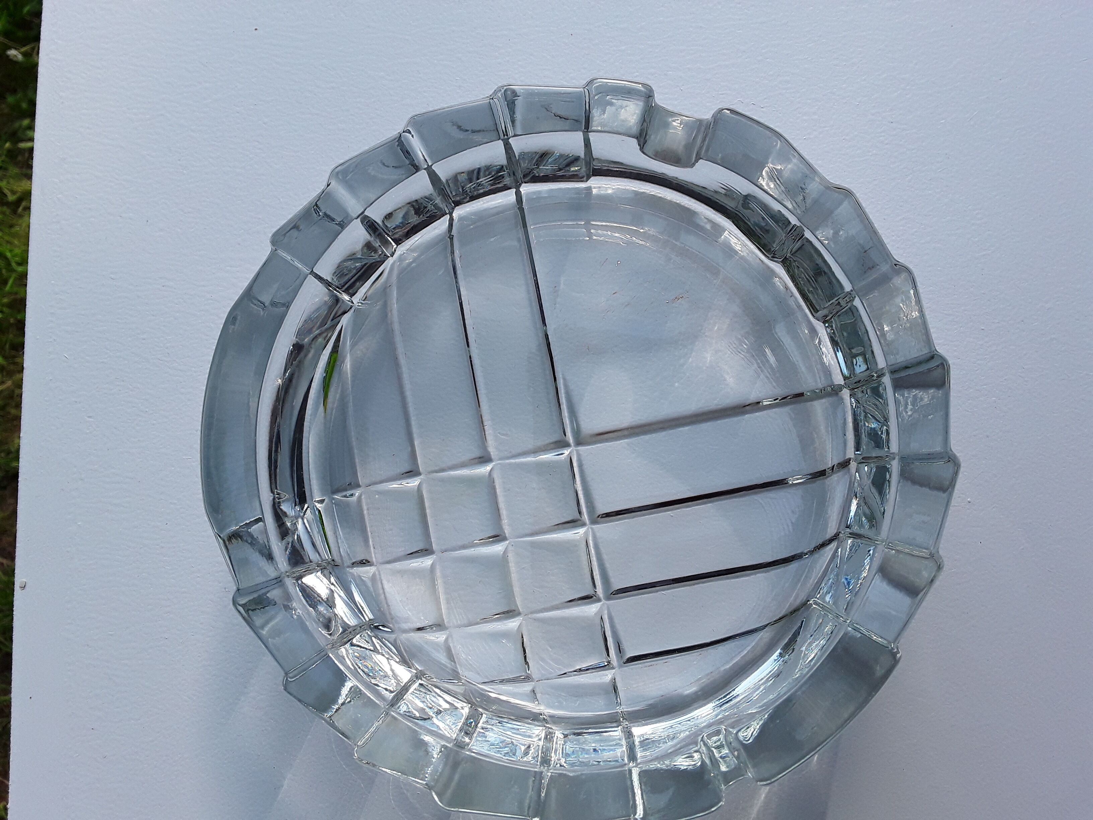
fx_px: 853
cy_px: 410
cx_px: 546
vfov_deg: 51.4
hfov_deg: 65.3
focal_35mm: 27
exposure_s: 1/537
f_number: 1.9
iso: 40
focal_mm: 2.91
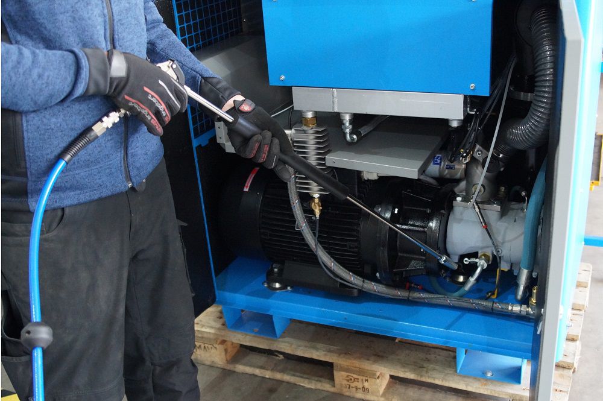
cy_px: 200
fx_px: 602
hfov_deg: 53.2
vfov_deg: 36.8
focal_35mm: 36
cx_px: 302
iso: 2000
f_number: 2.8
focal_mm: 24
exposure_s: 1/160
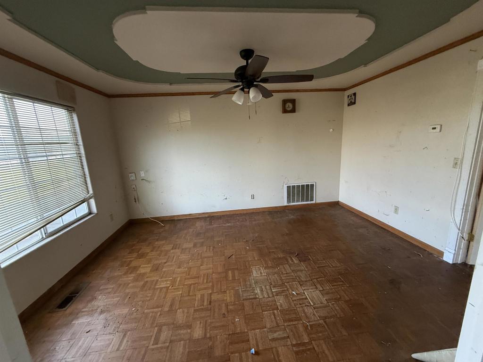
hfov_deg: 102.1
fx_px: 195
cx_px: 242
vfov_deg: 85.7
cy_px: 181
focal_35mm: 14
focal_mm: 2.22
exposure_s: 1/85
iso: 320
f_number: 2.2
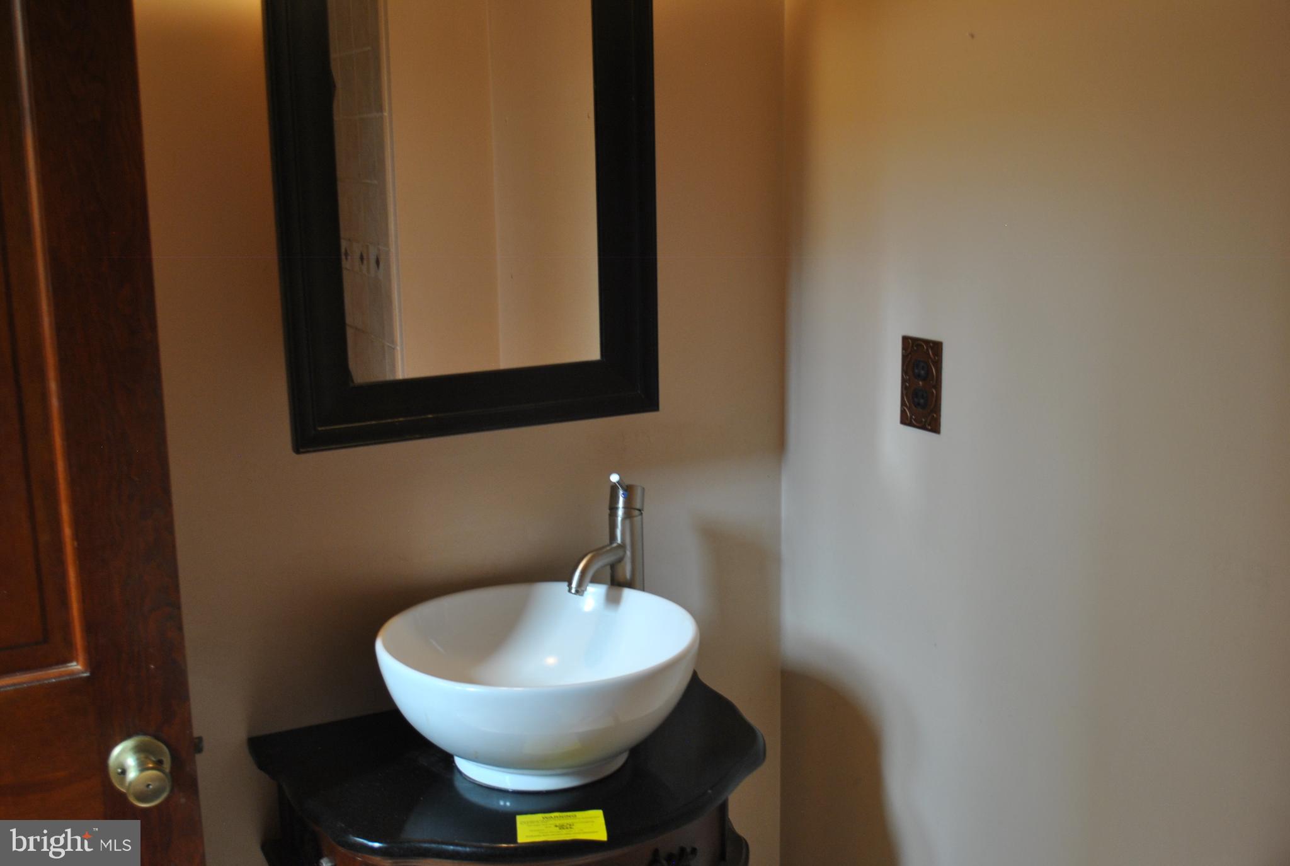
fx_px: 1292
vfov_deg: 37.0
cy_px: 433
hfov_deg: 53.0
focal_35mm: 36
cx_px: 645
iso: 280
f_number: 4
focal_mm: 24
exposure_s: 1/30
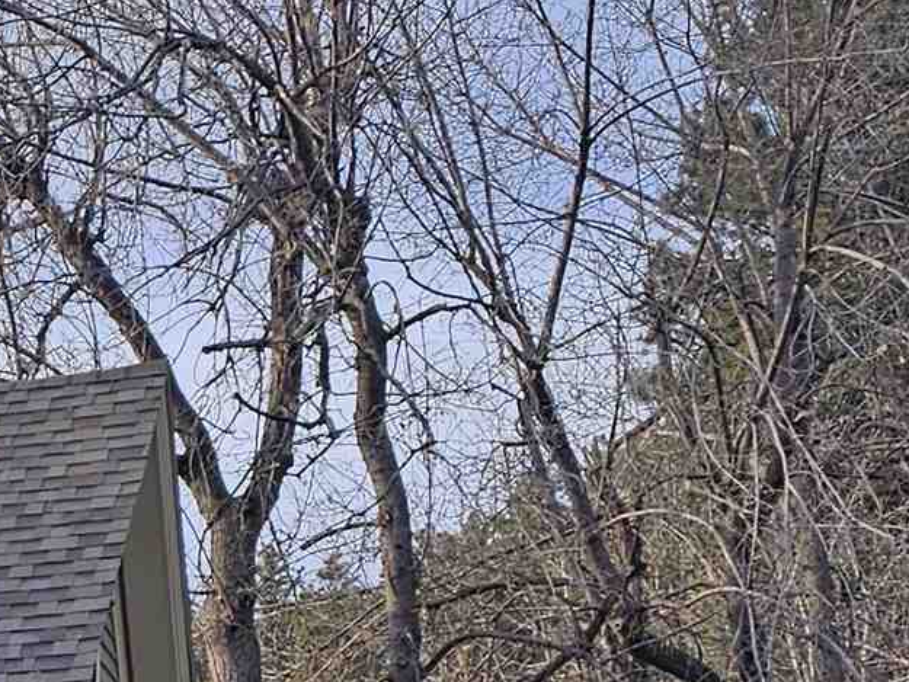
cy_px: 1252
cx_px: -670
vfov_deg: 12.0
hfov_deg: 15.3
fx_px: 2968
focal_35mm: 113
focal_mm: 6.3
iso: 16
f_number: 1.7
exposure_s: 1/120
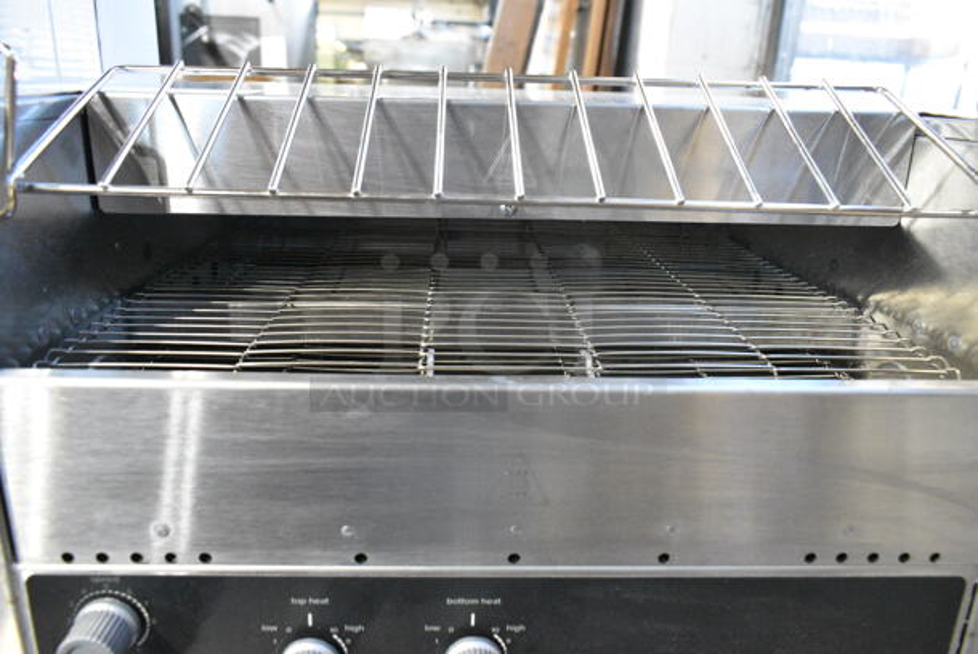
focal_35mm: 27
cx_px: 489
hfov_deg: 67.3
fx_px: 734
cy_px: 327
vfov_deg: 48.0
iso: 6400
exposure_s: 1/125
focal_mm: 18
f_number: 5.6
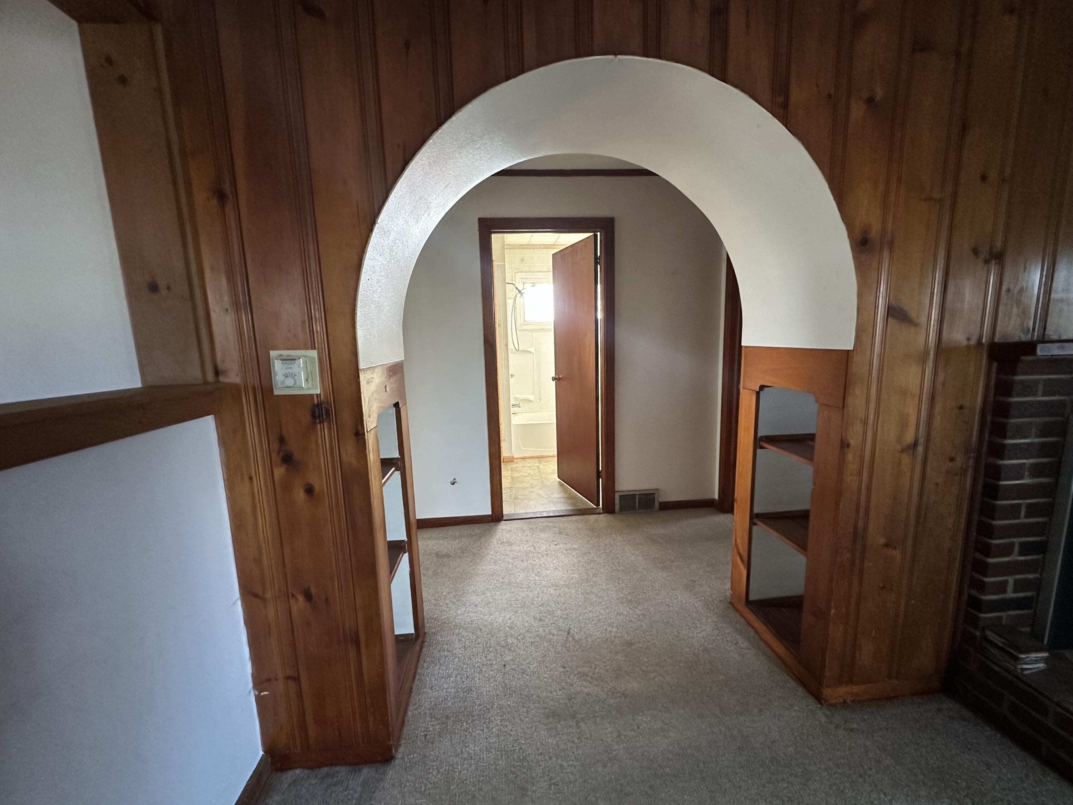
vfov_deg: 85.7
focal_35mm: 14
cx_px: 536
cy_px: 402
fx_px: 434
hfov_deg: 102.1
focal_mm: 2.22
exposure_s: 1/60
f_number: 2.2
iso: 500
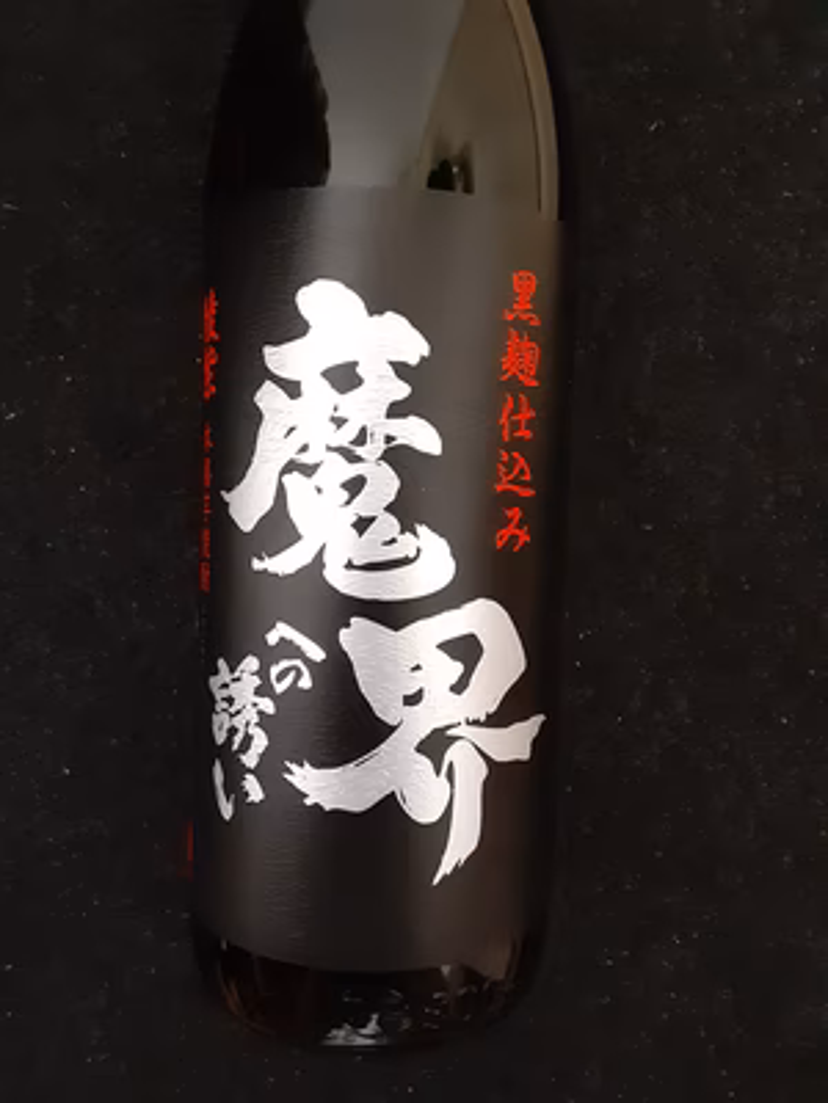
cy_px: 552
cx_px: 414
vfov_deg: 65.3
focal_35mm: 27
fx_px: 861
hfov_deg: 51.4
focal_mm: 2.91
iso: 500
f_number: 1.9
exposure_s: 1/25
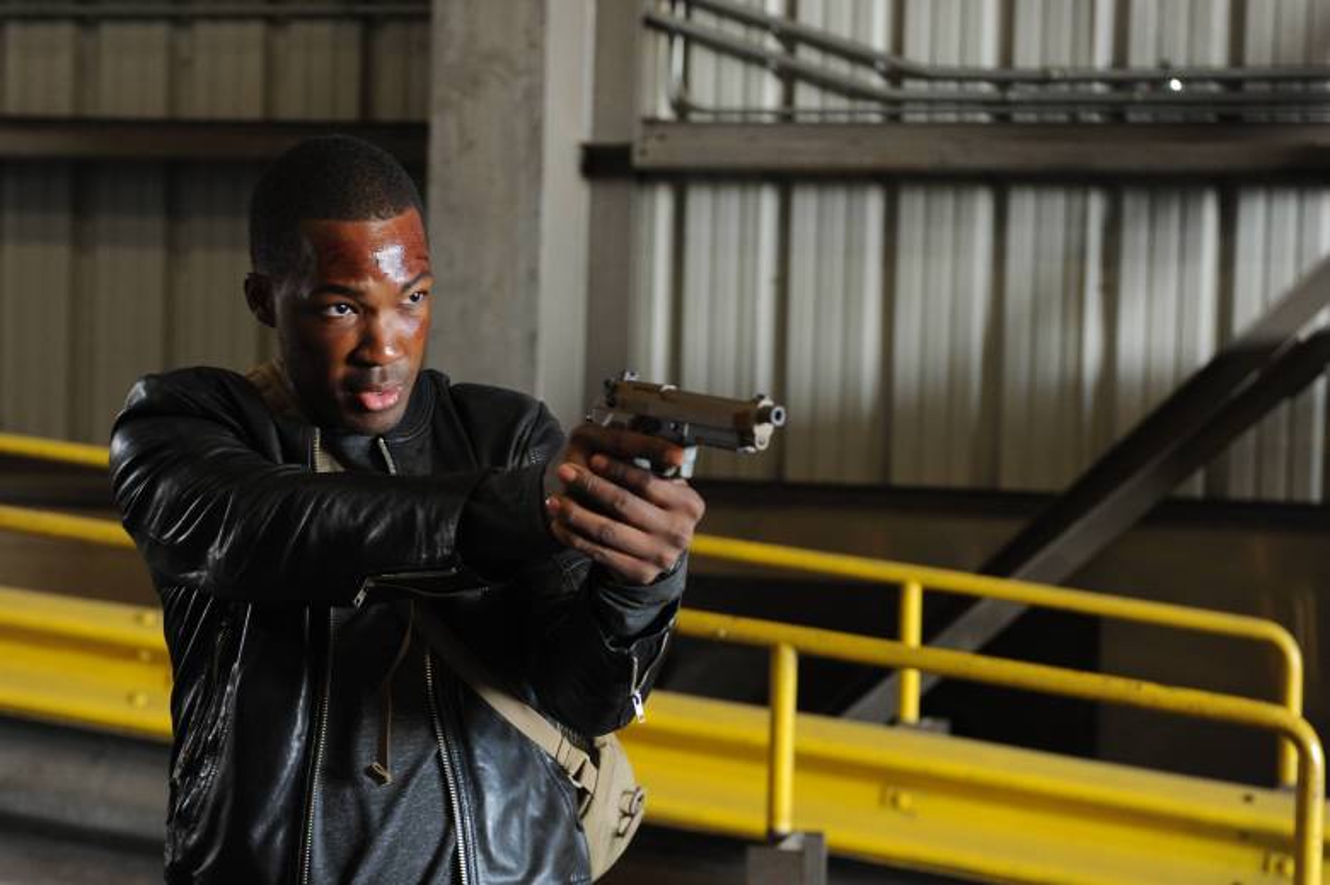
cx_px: 665
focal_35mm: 70
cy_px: 442
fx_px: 2584
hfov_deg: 28.9
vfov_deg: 19.4
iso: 1600
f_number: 4.5
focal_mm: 70
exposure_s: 1/125
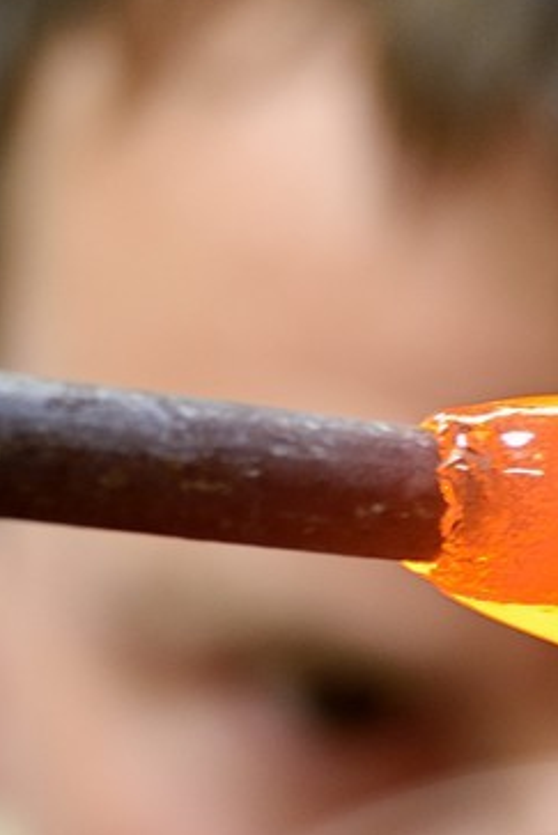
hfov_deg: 1.6
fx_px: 20393
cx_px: 630
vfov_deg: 2.3
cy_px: 1473
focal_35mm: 878
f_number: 4
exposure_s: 1/30
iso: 800
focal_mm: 200
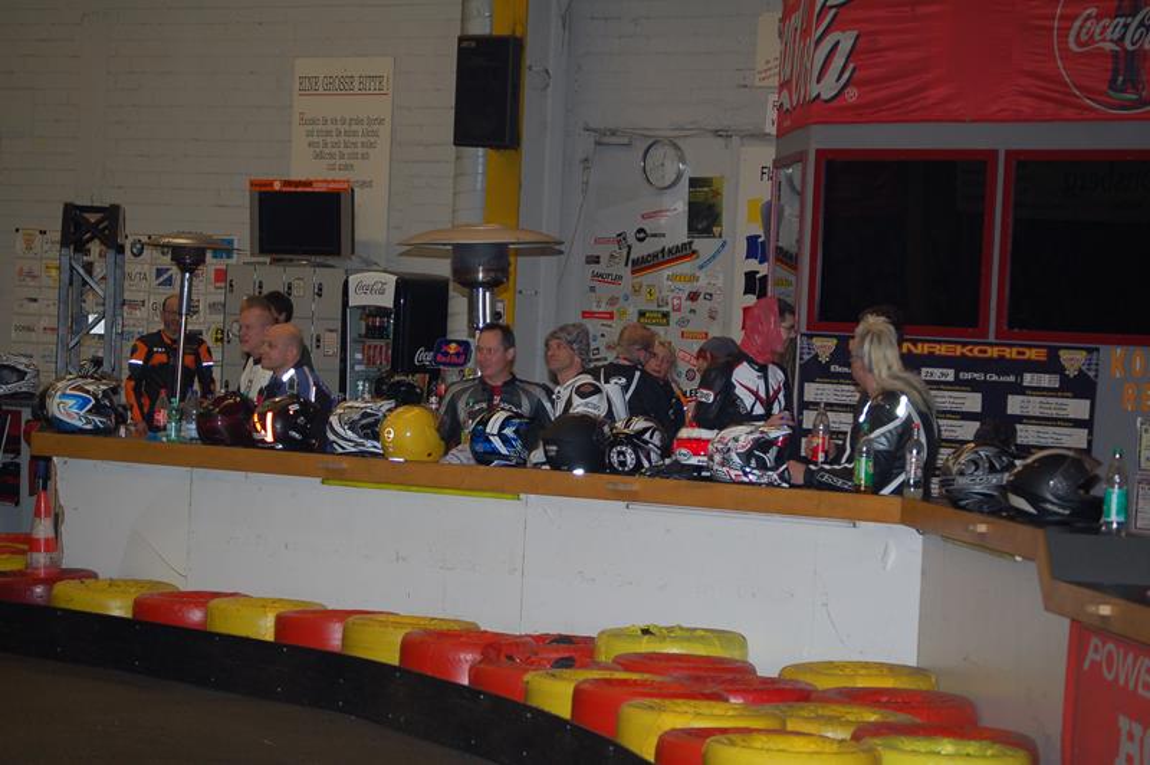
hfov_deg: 19.5
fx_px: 3351
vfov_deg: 13.0
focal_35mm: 105
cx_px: 575
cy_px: 382
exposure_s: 1/60
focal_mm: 70
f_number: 4.5
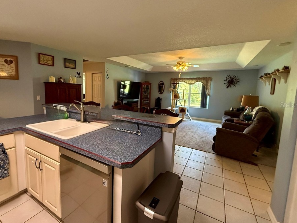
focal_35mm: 16
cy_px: 105
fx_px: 137
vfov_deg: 78.0
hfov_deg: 94.4
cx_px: 142
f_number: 2.2
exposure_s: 1/120
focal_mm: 2.22
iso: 500
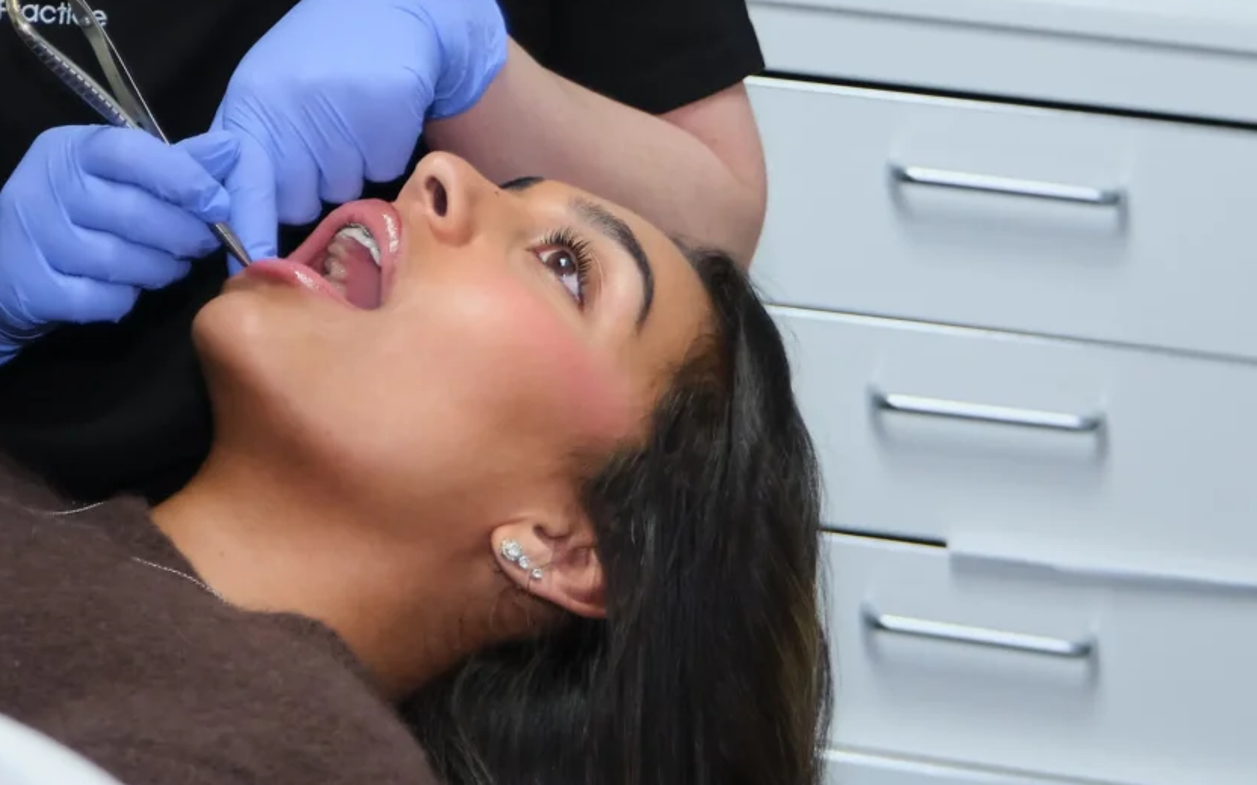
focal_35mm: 116
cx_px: 182
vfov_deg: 11.0
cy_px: -213
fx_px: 3974
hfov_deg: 17.8
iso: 640
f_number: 2.8
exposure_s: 1/125
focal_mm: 24.9
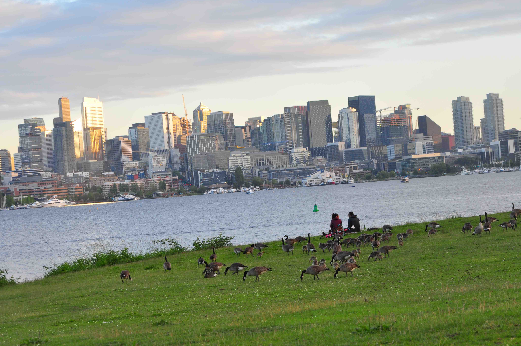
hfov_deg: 19.8
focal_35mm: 103
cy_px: 173
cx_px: 262
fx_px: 1489
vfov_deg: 13.3
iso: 200
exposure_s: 1/60
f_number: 9
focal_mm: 68
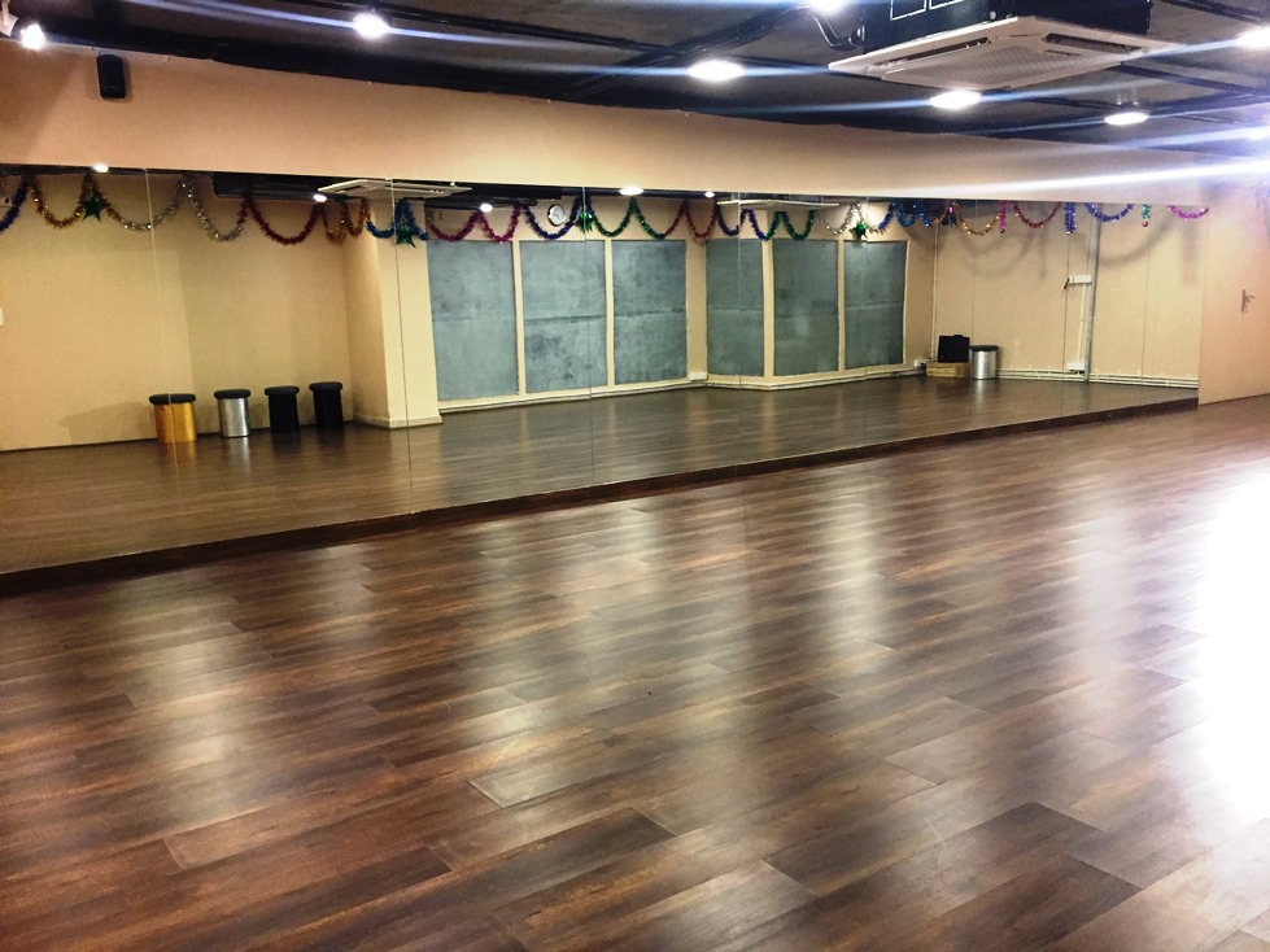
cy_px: 476
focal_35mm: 29
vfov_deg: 48.2
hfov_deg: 61.7
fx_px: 1064
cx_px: 635
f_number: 2.2
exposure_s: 1/25
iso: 250
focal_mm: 4.15
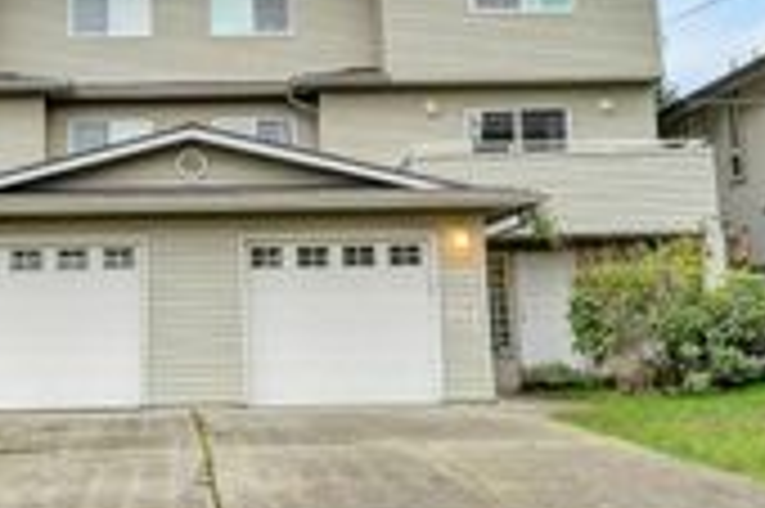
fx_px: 1061
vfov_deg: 26.8
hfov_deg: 38.5
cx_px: 184
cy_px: 173
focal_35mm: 50
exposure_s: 1/160
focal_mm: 17
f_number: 8
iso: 400
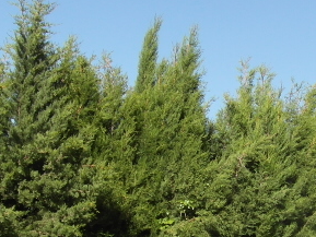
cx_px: 256
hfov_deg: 22.7
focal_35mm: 85
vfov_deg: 16.9
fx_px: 776
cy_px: 254
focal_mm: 4
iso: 80
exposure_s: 1/250
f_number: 4.6
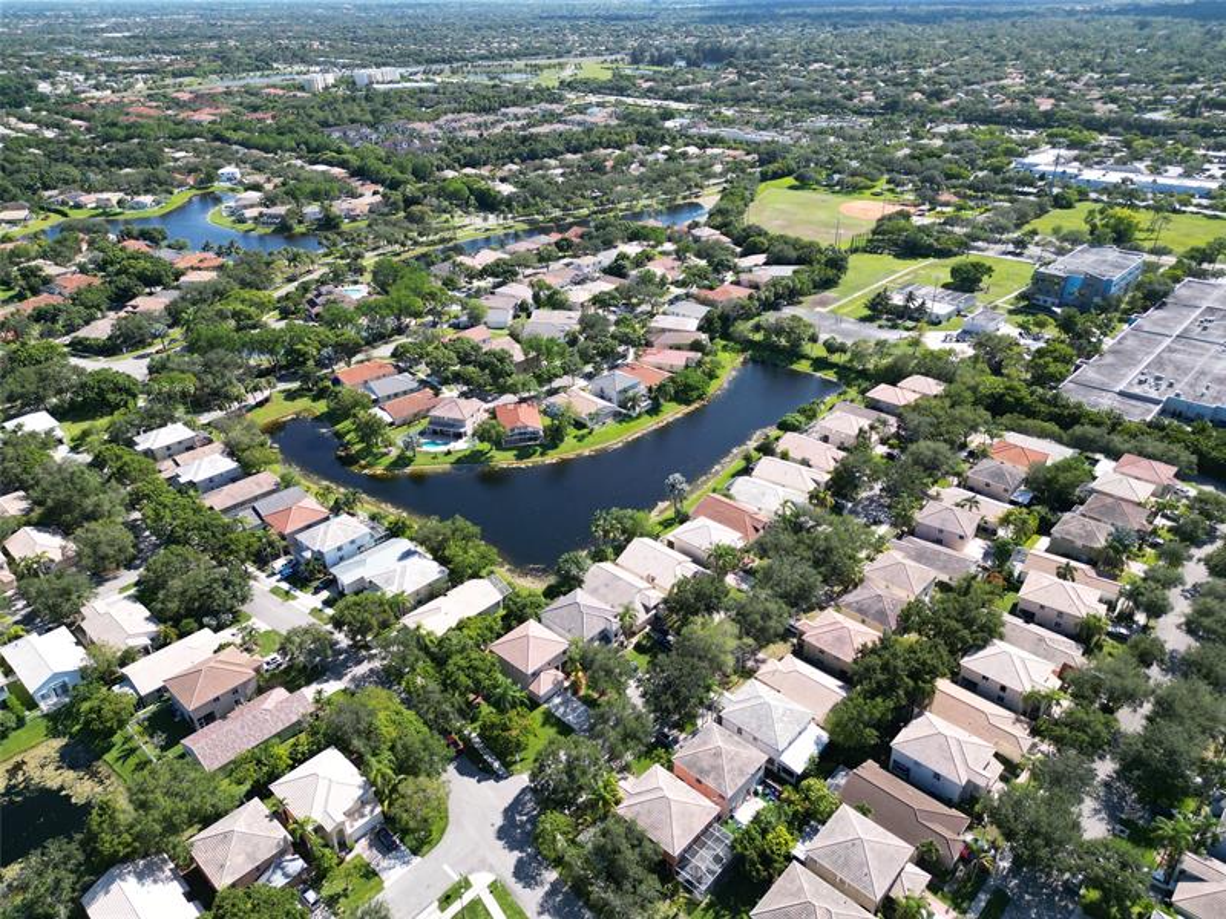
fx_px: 850
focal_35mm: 24
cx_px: 613
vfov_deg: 56.8
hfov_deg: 71.6
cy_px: 460
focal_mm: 6.72
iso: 200
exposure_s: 1/2000
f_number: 1.7
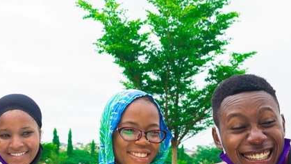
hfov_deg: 27.4
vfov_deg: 15.6
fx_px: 594
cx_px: 109
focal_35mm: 77
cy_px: 137
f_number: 7.1
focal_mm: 27
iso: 100
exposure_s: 1/125
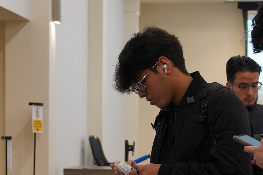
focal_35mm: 175
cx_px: 122
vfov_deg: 7.8
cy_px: 170
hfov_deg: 11.7
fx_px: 1278
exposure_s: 1/80
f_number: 6.3
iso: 1600
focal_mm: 70
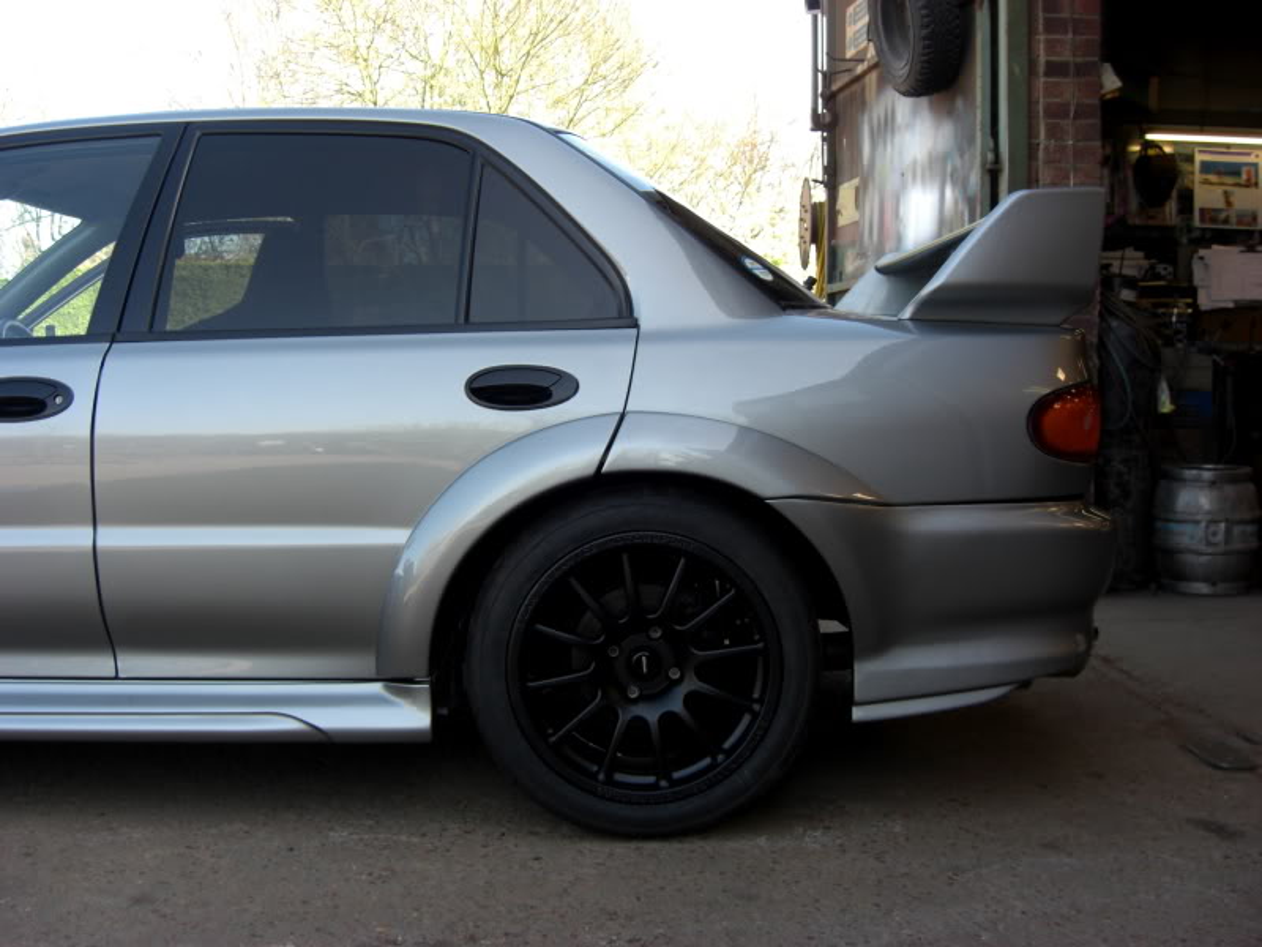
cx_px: 631
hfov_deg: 49.0
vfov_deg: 37.7
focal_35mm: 38
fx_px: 1385
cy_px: 474
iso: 80
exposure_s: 1/160
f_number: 2.8
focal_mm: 7.9
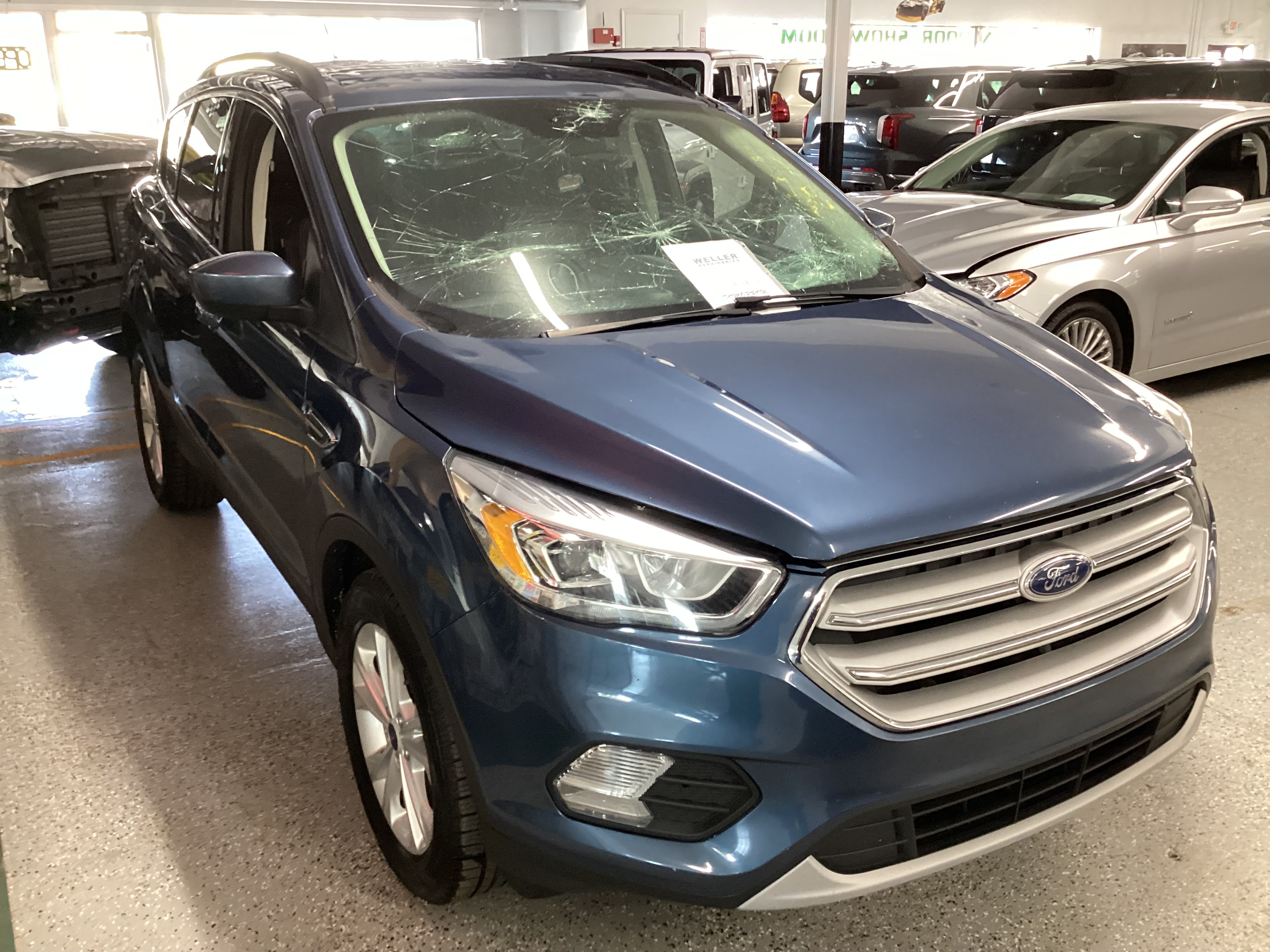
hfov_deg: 58.4
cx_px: 635
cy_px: 476
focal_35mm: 31
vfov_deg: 45.4
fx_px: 1137
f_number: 2.4
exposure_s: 1/40
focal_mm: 3.3
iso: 320
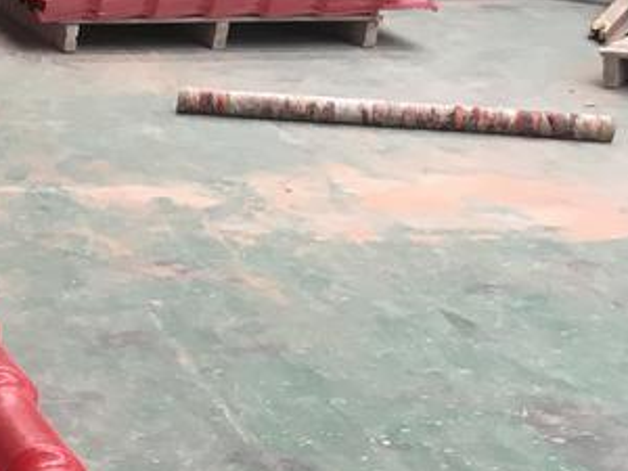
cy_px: 599
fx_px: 1796
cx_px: -327
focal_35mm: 99
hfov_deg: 17.7
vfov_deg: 14.4
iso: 64
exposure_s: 1/33
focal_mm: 4.15
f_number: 2.2
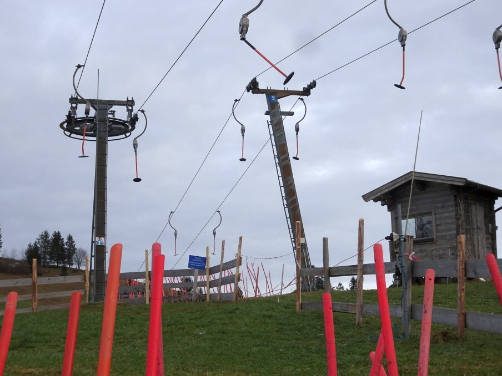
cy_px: 180
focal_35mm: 68
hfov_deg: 28.6
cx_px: 240
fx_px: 986
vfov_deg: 21.6
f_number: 4.5
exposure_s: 1/250
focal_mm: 10.23
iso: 80
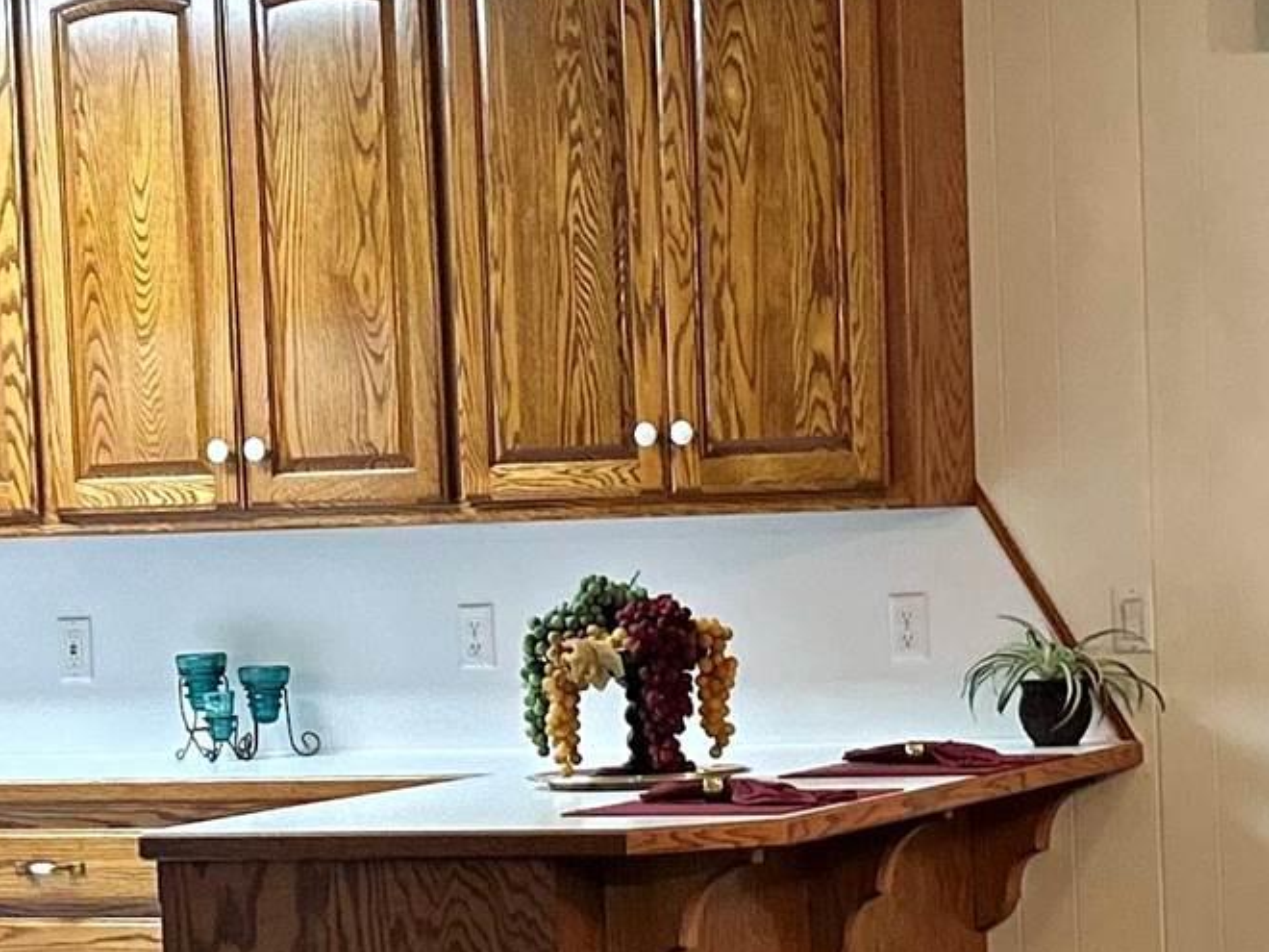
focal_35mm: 121
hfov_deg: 16.3
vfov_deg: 12.2
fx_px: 4436
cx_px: 781
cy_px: 806
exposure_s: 1/60
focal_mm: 5.7
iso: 125
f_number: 1.5
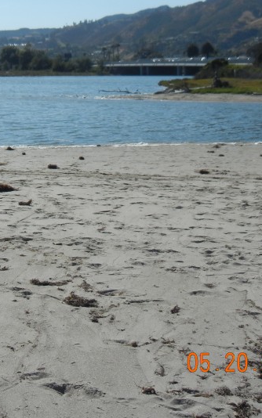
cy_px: 124
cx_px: 32
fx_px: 697
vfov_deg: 33.0
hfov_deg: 20.9
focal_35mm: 61
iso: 160
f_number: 7
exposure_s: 1/896
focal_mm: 5.4
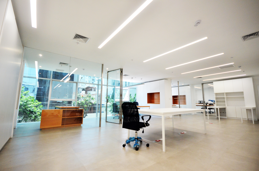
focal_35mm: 15
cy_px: 86
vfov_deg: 77.1
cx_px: 130
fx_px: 108
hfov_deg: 100.5
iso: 800
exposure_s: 1/125
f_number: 5.6
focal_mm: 10
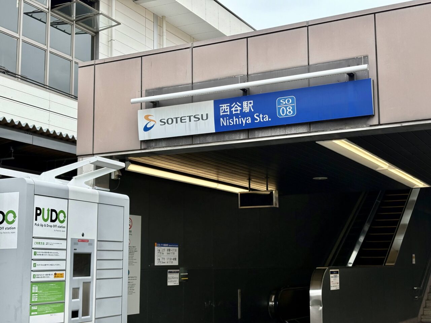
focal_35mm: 52
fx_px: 647
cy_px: 162
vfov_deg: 28.0
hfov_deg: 36.8
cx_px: 216
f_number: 1.6
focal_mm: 5.96
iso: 40
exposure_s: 1/1339
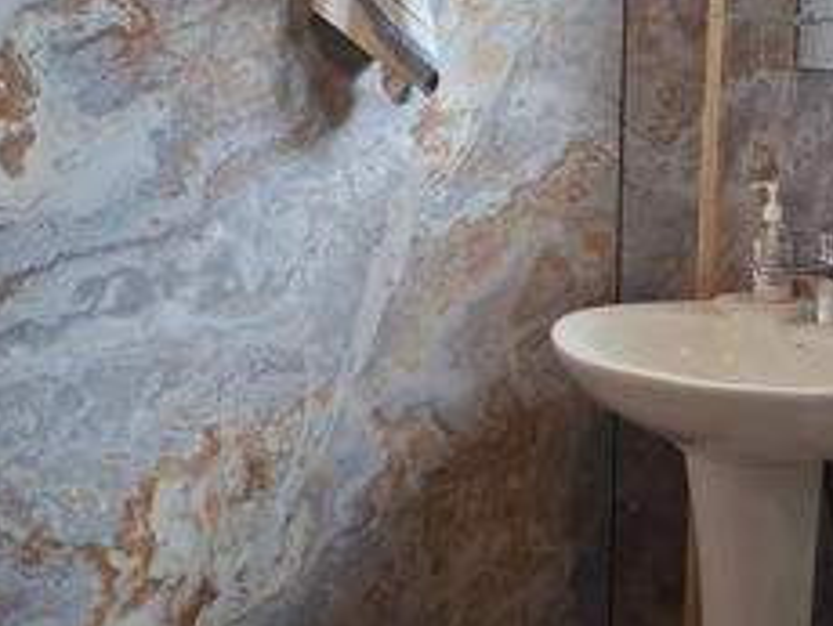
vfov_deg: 32.9
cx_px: 551
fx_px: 1060
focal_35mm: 44
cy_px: 275
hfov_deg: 42.4
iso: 80
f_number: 1.8
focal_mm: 5.54
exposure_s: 1/100
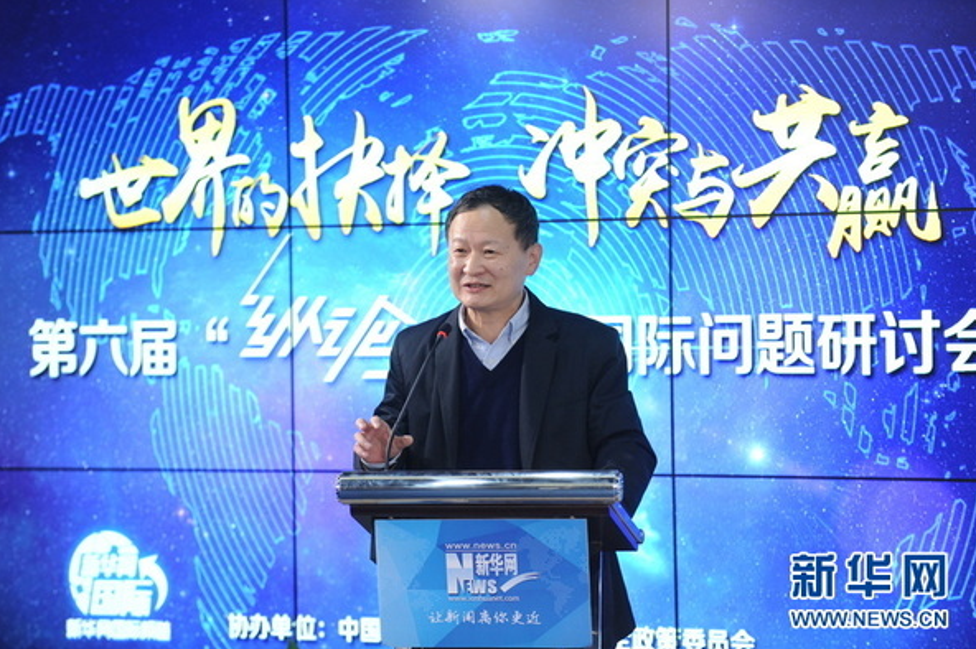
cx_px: 490
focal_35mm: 152
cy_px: 325
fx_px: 4118
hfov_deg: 13.5
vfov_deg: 9.0
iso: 2000
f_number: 3.2
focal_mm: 150
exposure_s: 1/200
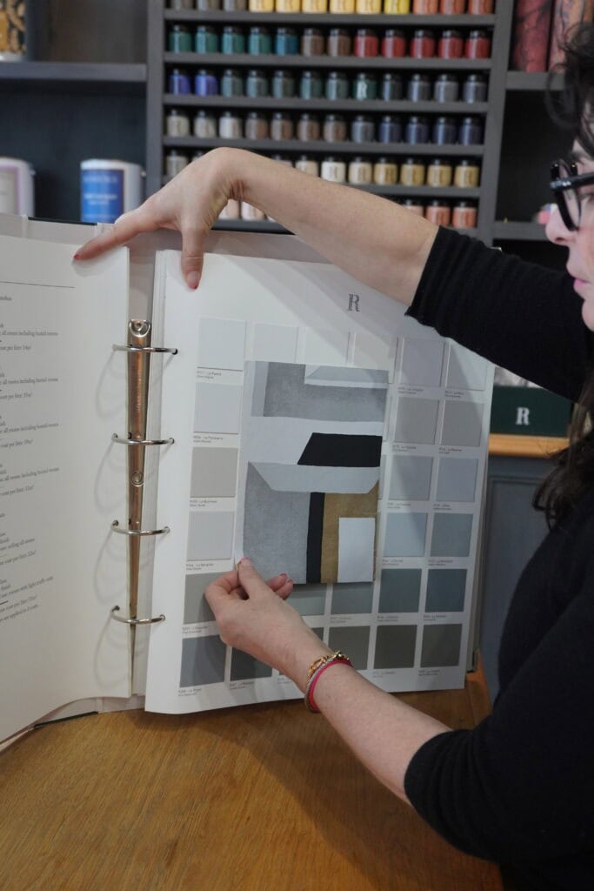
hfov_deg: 38.4
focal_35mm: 34
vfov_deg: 55.1
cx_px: 297
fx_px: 854
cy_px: 446
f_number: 4
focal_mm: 23
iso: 1000
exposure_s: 1/160
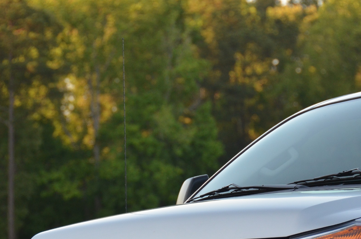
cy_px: 187
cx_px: 166
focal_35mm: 285
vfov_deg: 4.8
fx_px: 2852
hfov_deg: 7.2
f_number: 5.3
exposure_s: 1/500
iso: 1100
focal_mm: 120
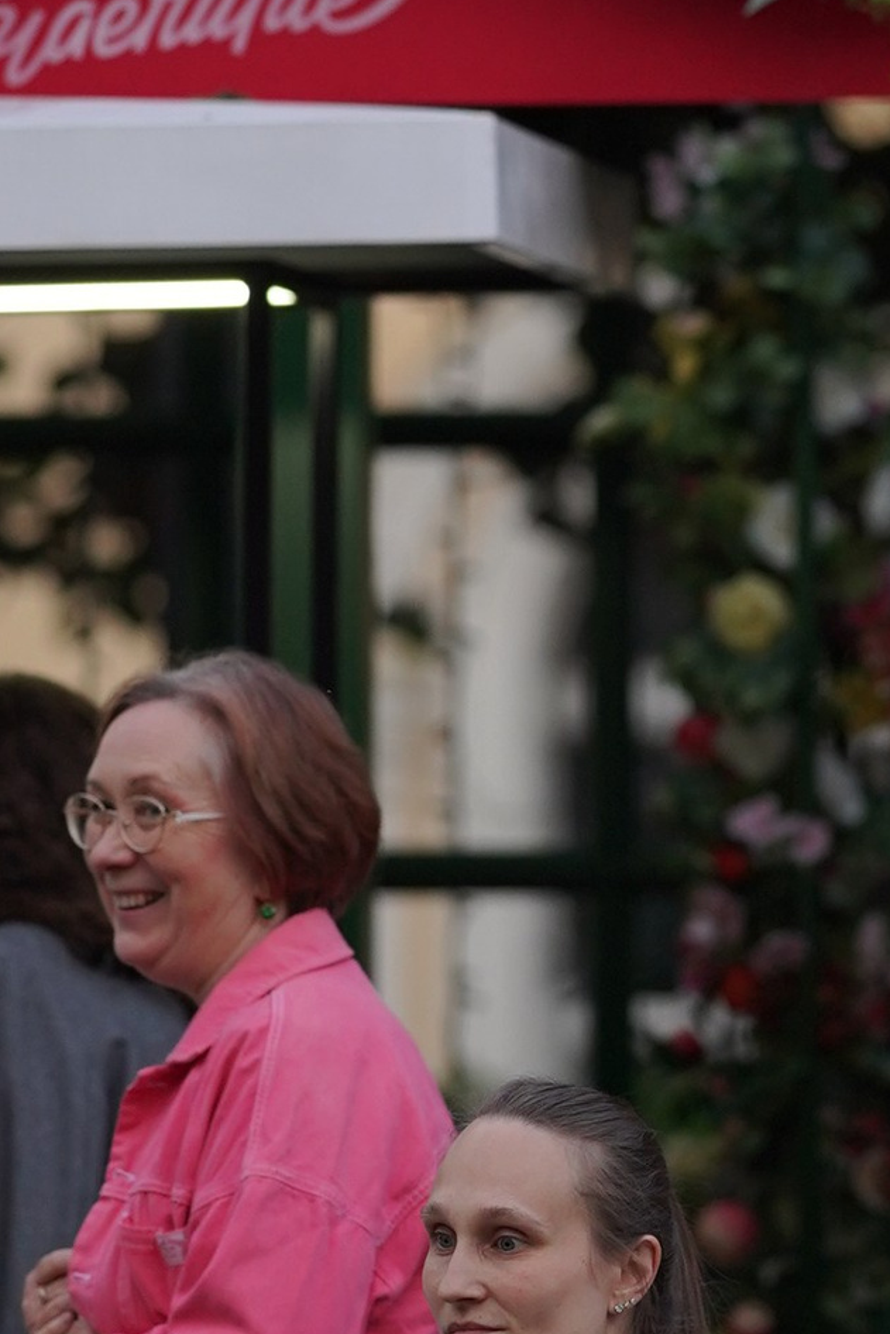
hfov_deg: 2.5
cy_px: 385
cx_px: 779
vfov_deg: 3.8
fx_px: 20313
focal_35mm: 548
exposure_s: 1/800
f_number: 1.8
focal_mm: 135
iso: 640
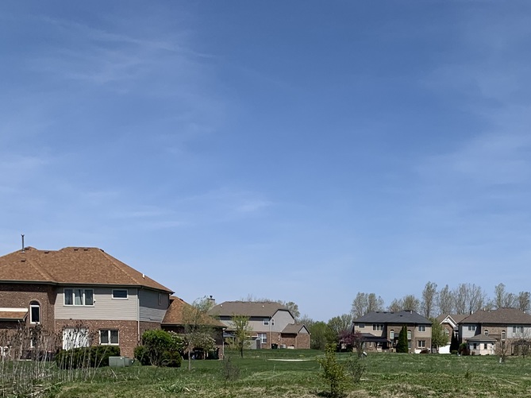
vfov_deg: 24.6
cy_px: 416
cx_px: 470
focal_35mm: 56
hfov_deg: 32.8
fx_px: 859
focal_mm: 4.25
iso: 25
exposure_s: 1/4098
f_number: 1.8
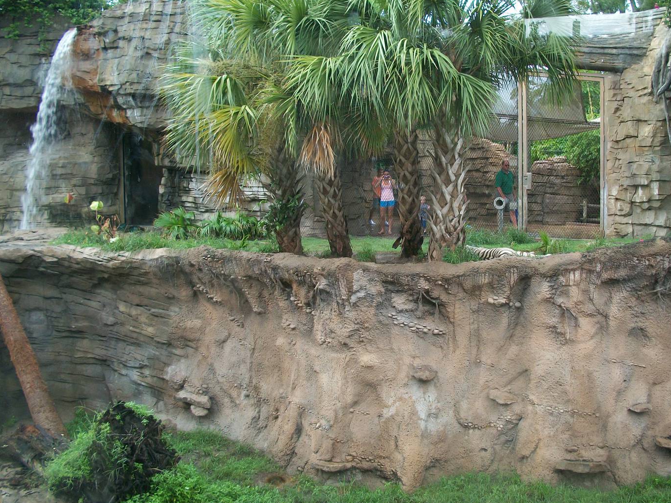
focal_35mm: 41
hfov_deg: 45.6
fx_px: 795
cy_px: 238
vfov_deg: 35.1
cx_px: 392
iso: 80
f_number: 3.1
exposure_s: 1/60
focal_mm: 6.3
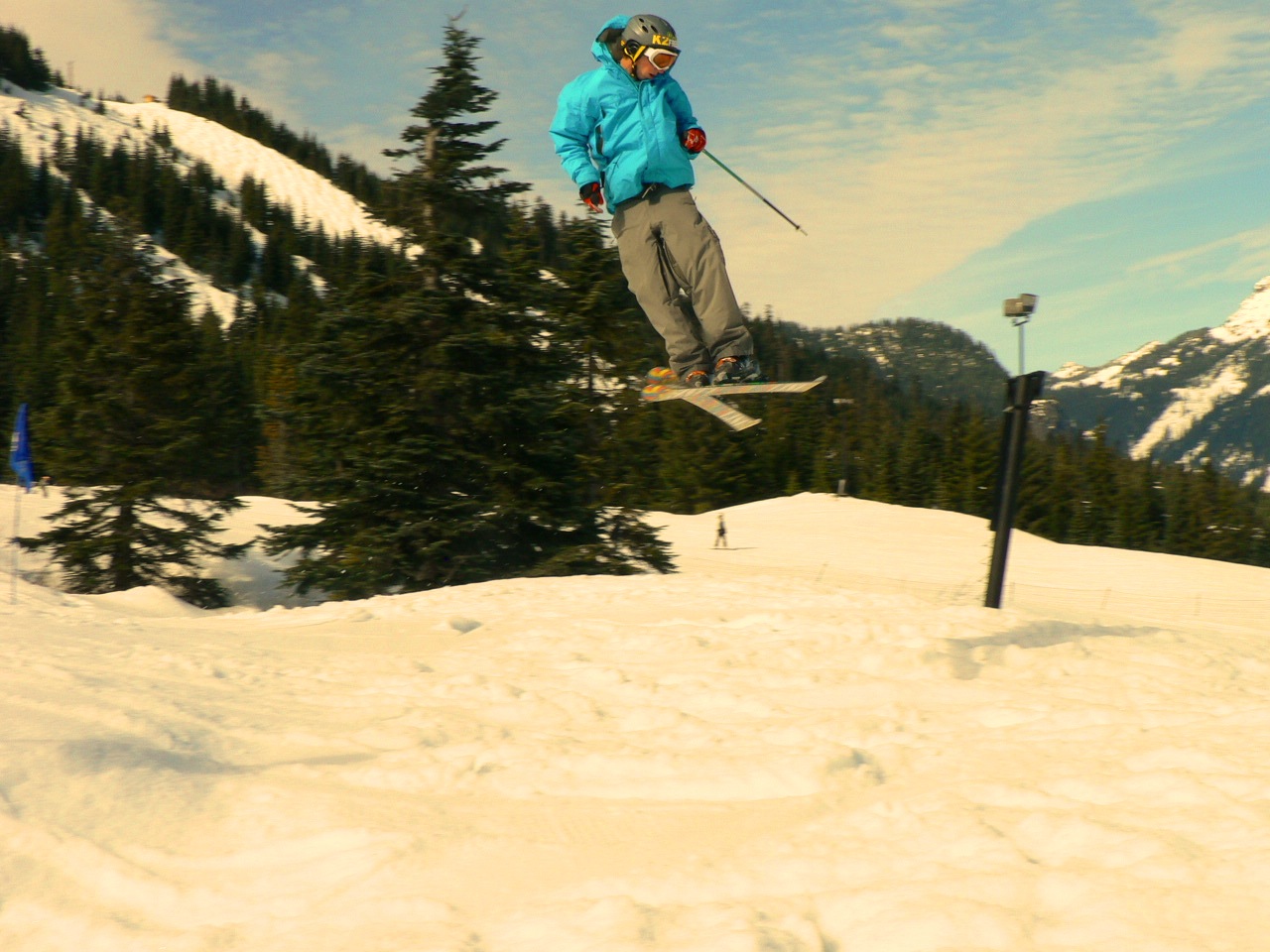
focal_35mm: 48
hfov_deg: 39.7
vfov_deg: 30.3
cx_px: 635
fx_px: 1761
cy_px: 476
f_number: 6.3
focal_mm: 8
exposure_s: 1/400
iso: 80
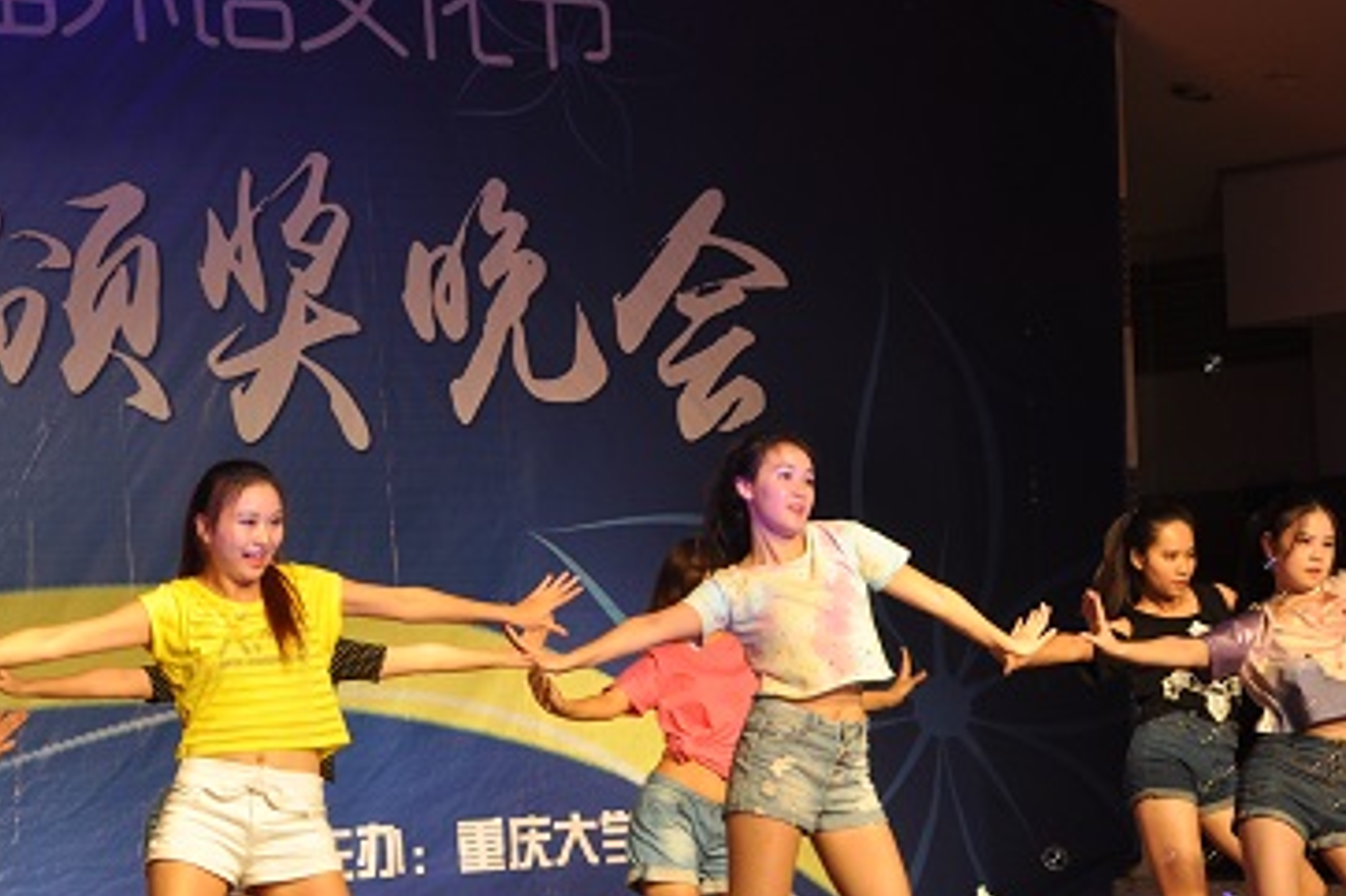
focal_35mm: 120
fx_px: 4484
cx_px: 673
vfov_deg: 11.4
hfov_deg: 17.1
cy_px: 424
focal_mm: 58
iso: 360
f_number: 5.6
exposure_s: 1/125
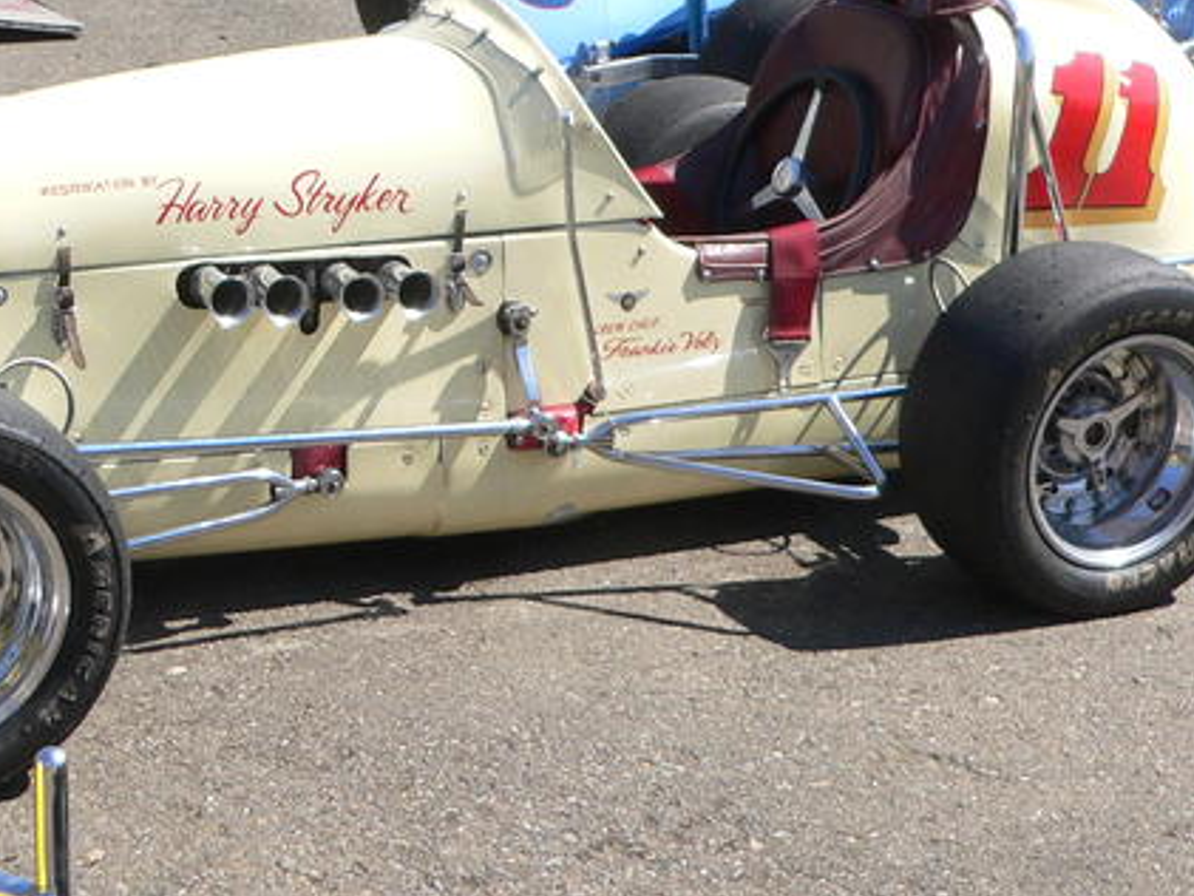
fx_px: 2657
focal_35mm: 77
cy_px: 288
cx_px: 505
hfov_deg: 25.3
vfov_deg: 19.1
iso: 100
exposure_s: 1/1000
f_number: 2.8
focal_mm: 6.8
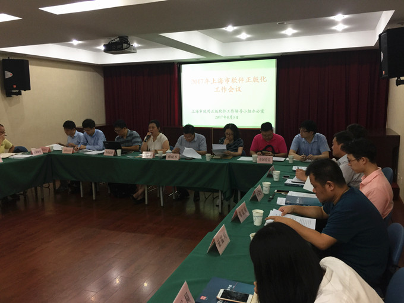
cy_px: 152
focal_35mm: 29
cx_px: 202
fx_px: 338
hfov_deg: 61.7
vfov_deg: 48.2
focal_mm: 4.15
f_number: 2.2
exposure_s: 1/17
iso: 64
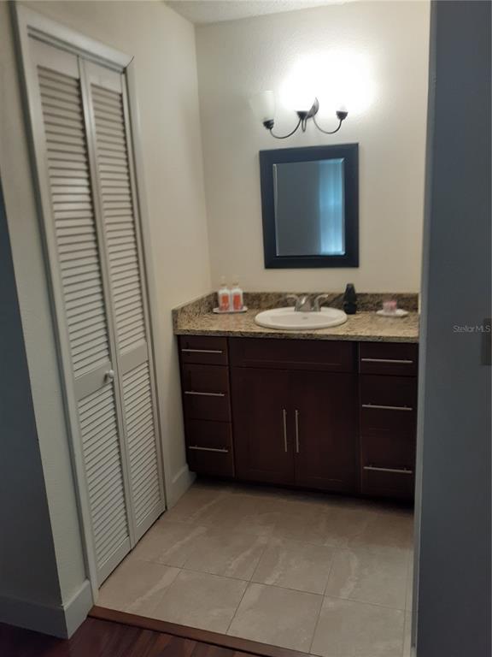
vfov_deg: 65.3
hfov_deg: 51.4
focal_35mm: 27
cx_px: 246
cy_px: 328
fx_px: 512
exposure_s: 1/60
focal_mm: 3.6
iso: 160
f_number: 1.9
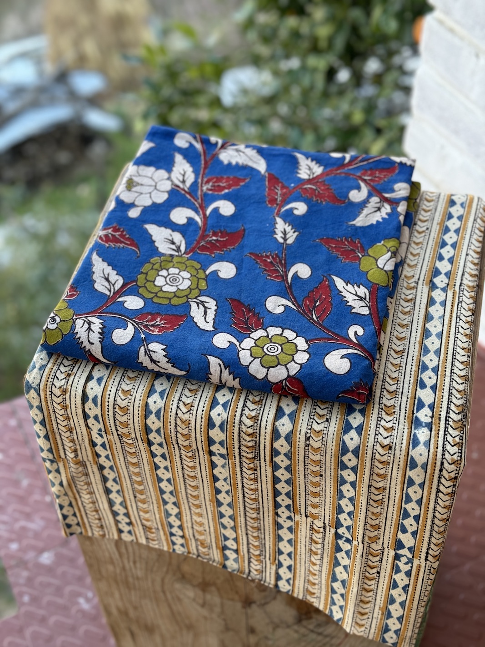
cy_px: 324
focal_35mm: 48
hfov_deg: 30.3
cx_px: 242
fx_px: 896
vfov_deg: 39.7
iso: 50
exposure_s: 1/178
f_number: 1.78
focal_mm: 6.76
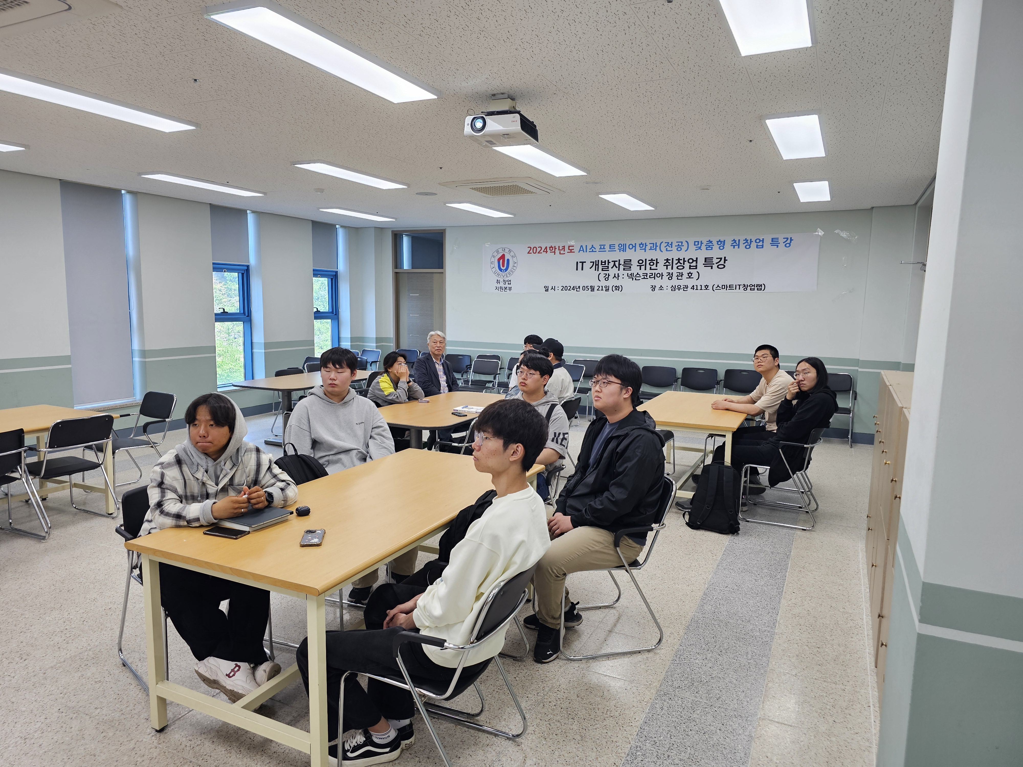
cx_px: 512
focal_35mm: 23
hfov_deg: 73.9
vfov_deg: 58.9
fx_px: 680
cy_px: 384
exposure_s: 1/120
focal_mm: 6.3
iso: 100
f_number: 1.7
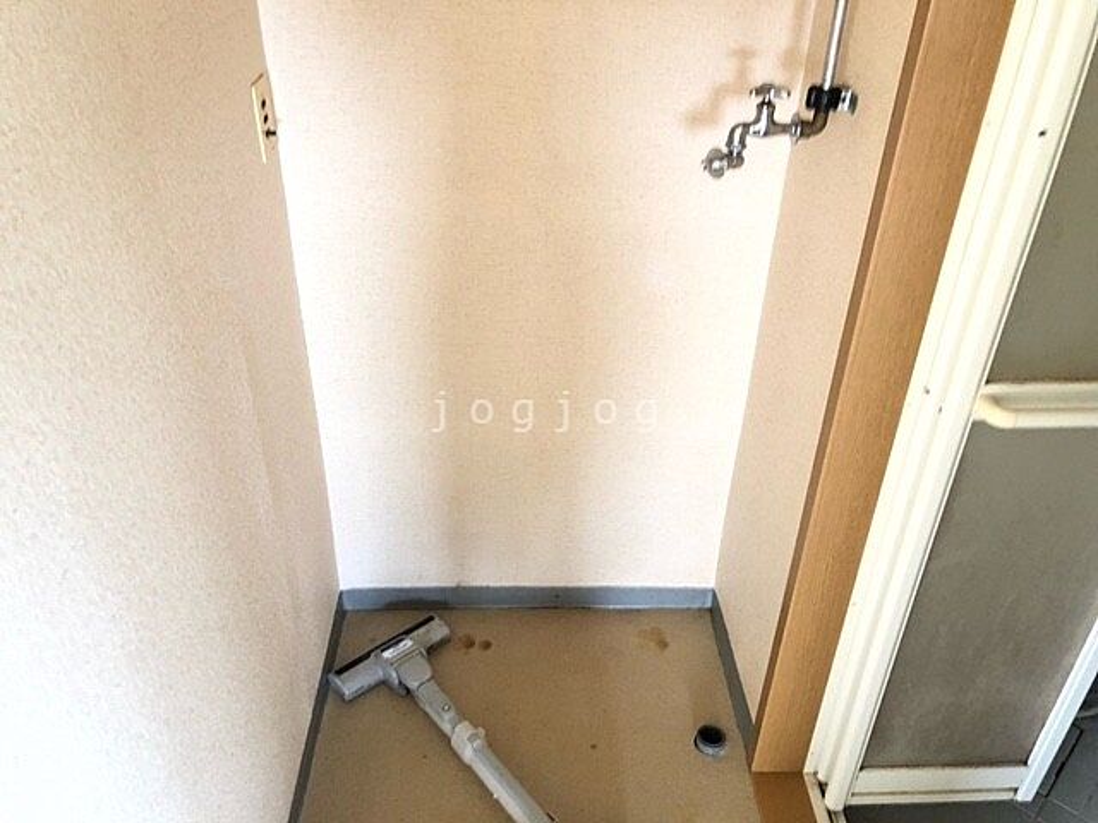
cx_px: 549
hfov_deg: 63.4
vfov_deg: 49.7
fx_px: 888
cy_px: 412
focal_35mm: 28
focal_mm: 3.99
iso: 100
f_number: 1.8
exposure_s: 1/8
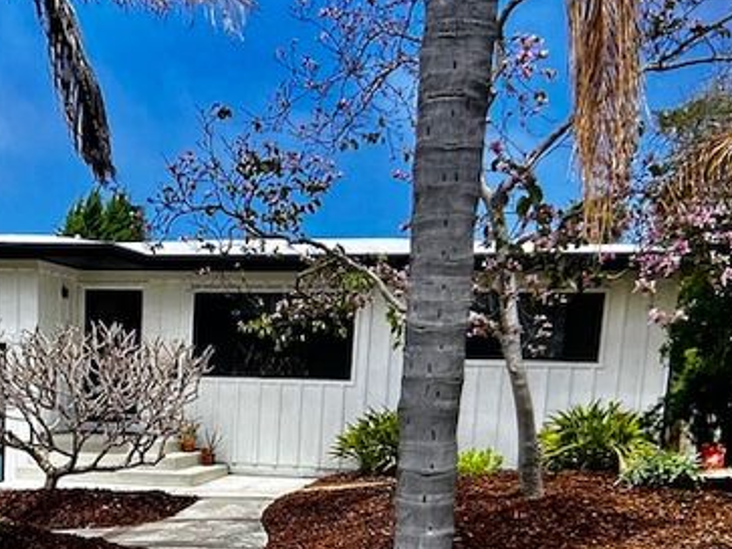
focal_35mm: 43
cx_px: 155
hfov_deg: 42.1
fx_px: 909
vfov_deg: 33.3
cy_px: 361
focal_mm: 5.7
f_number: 1.5
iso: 100
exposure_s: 1/60
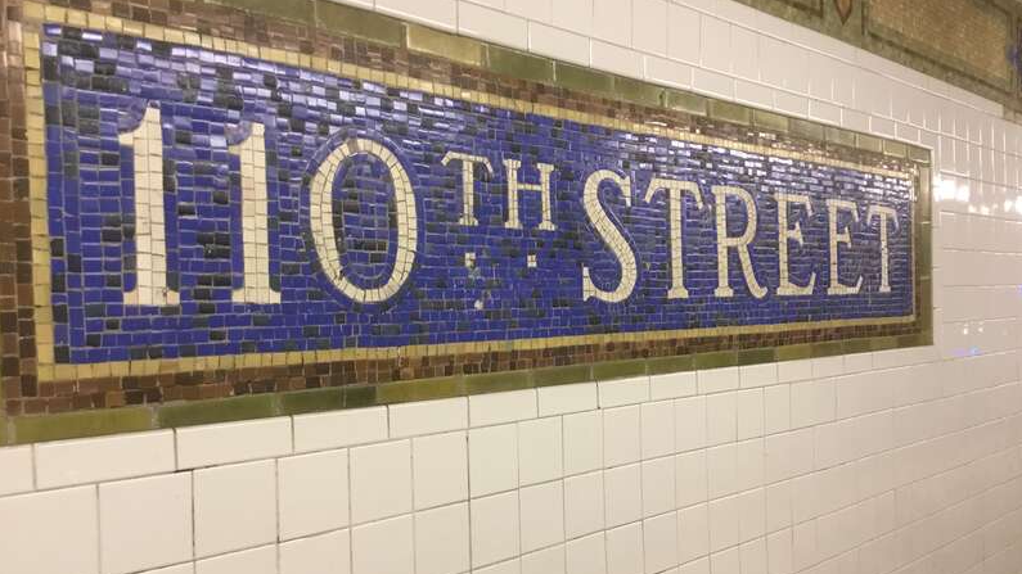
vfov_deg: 34.5
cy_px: 340
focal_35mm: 34
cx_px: 512
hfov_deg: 58.0
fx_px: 921
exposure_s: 1/30
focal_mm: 3.3
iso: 100
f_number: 2.4
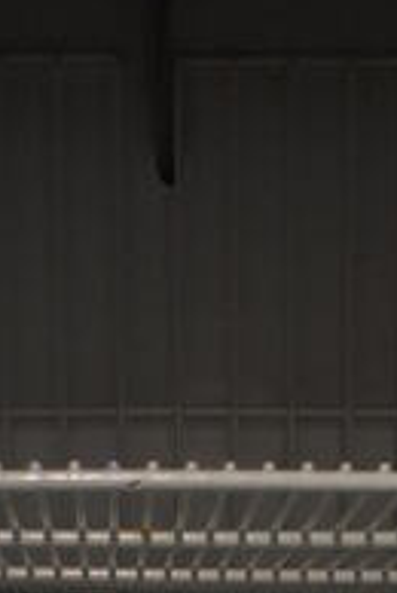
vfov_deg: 13.4
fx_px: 2093
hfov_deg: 10.8
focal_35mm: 127
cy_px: 1258
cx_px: 192
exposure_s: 1/125
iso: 900
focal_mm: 18
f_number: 3.5
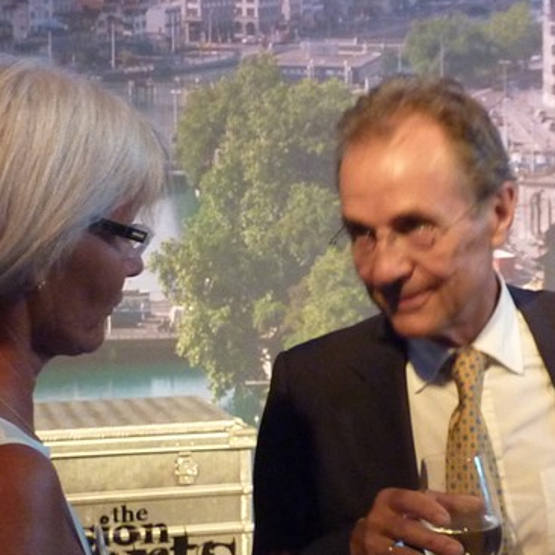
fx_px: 1433
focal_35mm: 79
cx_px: 266
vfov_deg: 21.9
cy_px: 246
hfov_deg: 21.9
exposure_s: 1/13
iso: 400
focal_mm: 4.7
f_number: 3.4
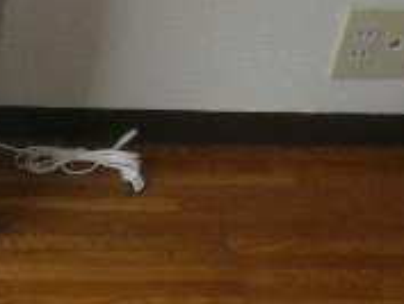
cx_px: -183
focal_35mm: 101
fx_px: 1180
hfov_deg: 17.6
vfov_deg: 14.1
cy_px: -96
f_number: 2.8
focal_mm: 4.6
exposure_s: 1/40
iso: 100
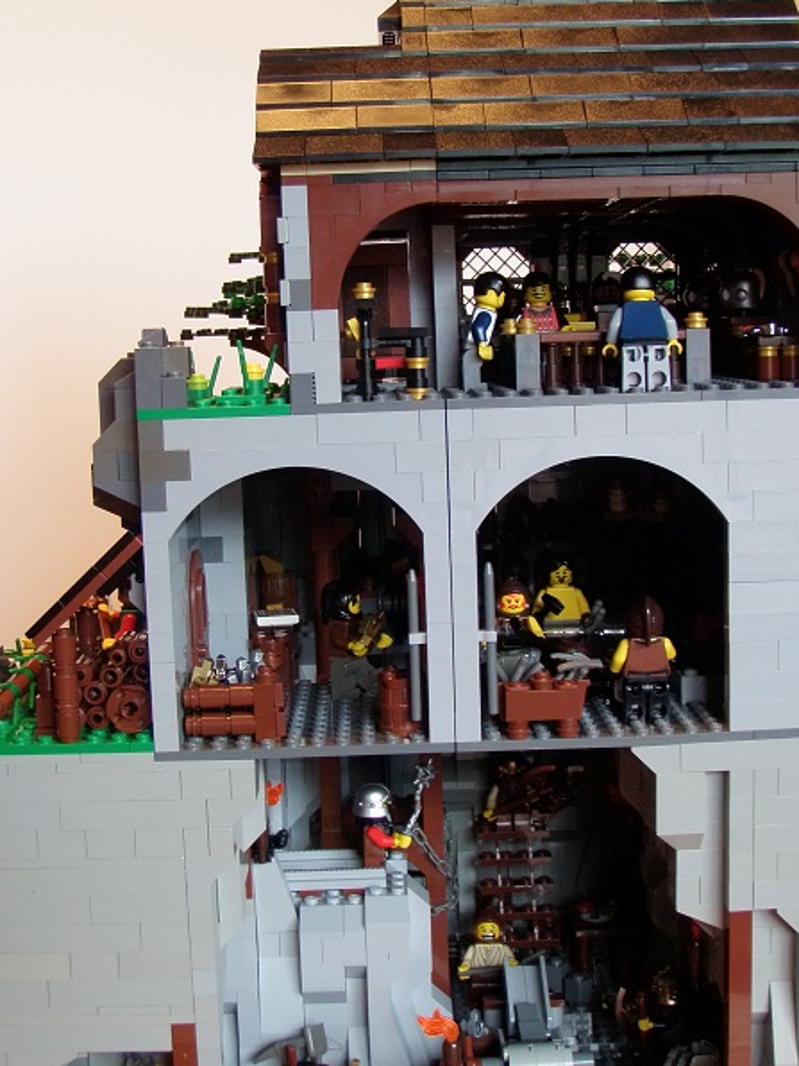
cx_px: 383
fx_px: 1570
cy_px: 533
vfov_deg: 37.5
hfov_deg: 28.6
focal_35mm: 51
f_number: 3.5
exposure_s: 1/5
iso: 200
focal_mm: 6.7
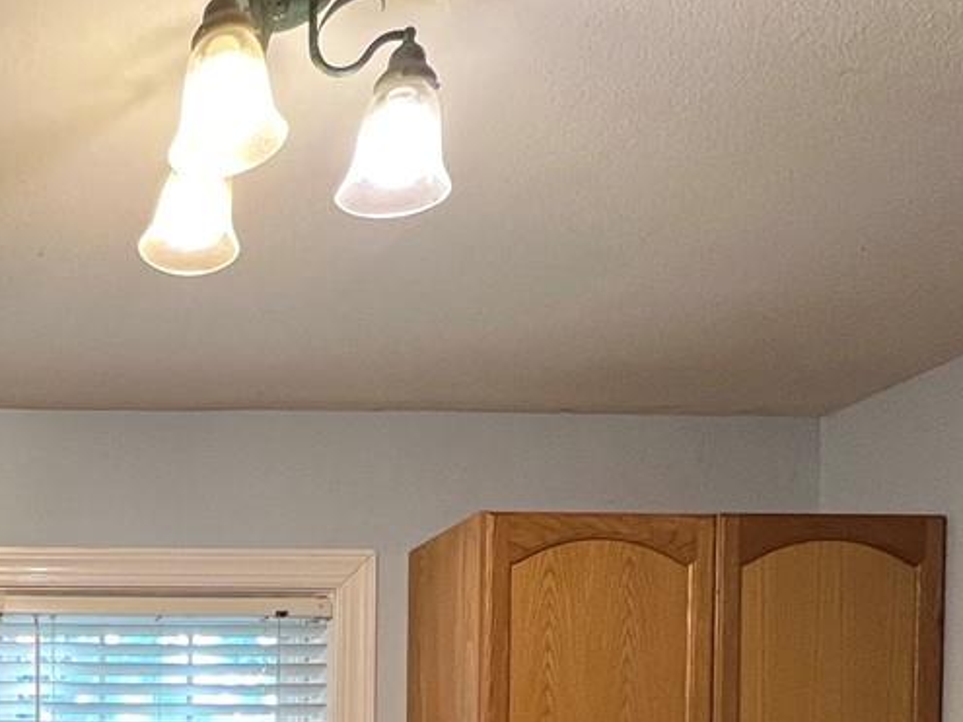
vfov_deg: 28.7
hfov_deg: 36.5
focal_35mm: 42
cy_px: 915
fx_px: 1168
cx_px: -140
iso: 200
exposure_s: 1/60
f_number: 1.8
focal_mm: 1.57
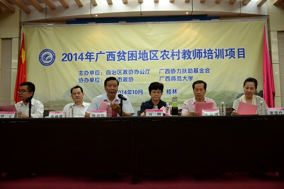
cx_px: 142
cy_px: 94
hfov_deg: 54.4
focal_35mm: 35
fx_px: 276
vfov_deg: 37.9
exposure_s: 1/80
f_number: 4.5
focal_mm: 35
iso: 2500
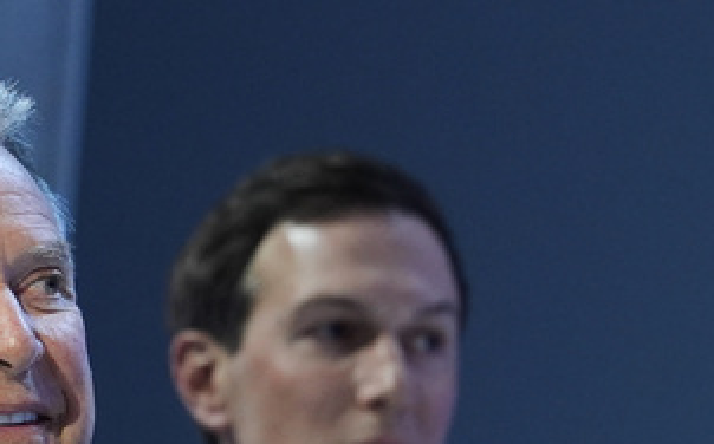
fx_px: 14209
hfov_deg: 2.9
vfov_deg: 1.8
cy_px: 752
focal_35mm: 731
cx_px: -170
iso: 1250
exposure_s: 1/400
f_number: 2.8
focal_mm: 141
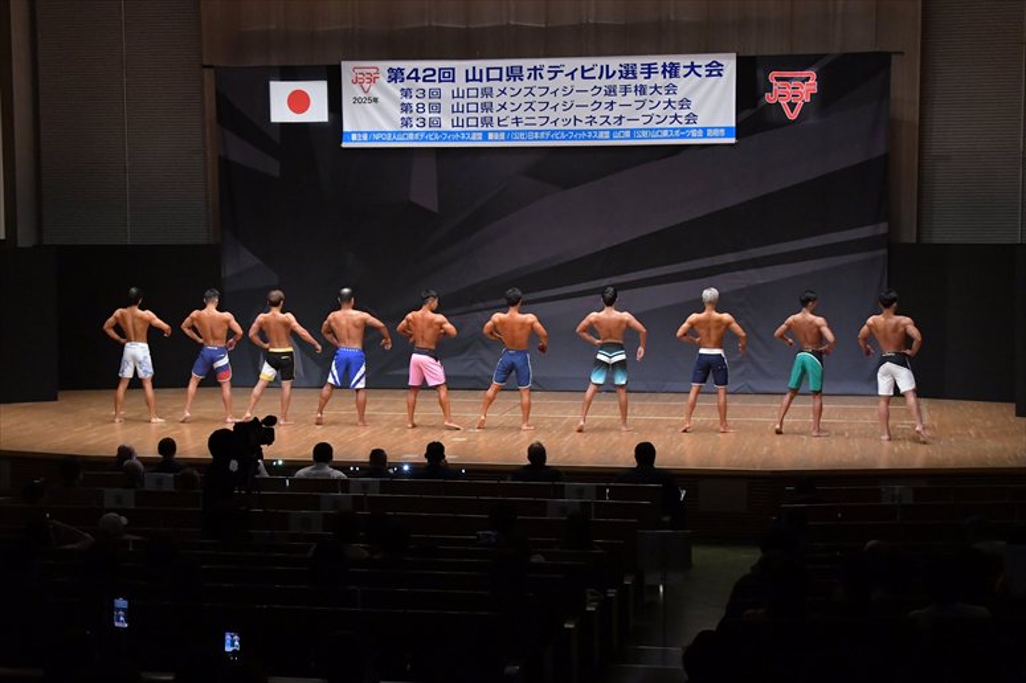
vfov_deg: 20.6
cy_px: 342
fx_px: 1880
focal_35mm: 66
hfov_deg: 30.5
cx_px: 513
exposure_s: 1/400
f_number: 5.6
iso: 6400
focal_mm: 44
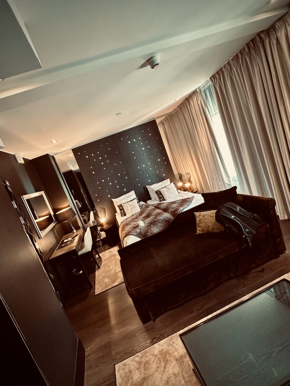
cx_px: 145
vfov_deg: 102.1
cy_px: 193
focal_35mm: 14
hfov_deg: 85.7
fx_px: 156
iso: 250
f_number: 2.2
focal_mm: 2.22
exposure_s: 1/50
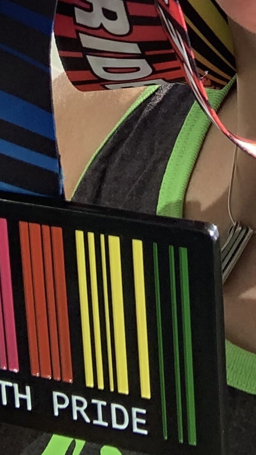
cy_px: -180
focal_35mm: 107
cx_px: 251
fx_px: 1291
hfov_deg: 11.2
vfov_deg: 18.3
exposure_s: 1/543
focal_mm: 2.87
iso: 16
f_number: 2.2
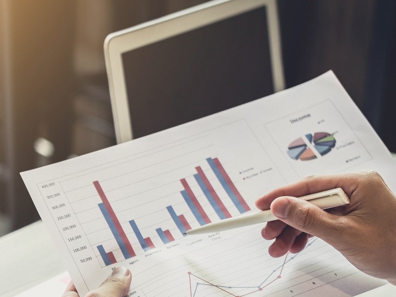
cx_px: 102
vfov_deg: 13.6
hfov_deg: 18.1
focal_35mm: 108
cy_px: 274
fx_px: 1235
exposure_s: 1/80
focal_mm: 35
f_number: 2.5
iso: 400
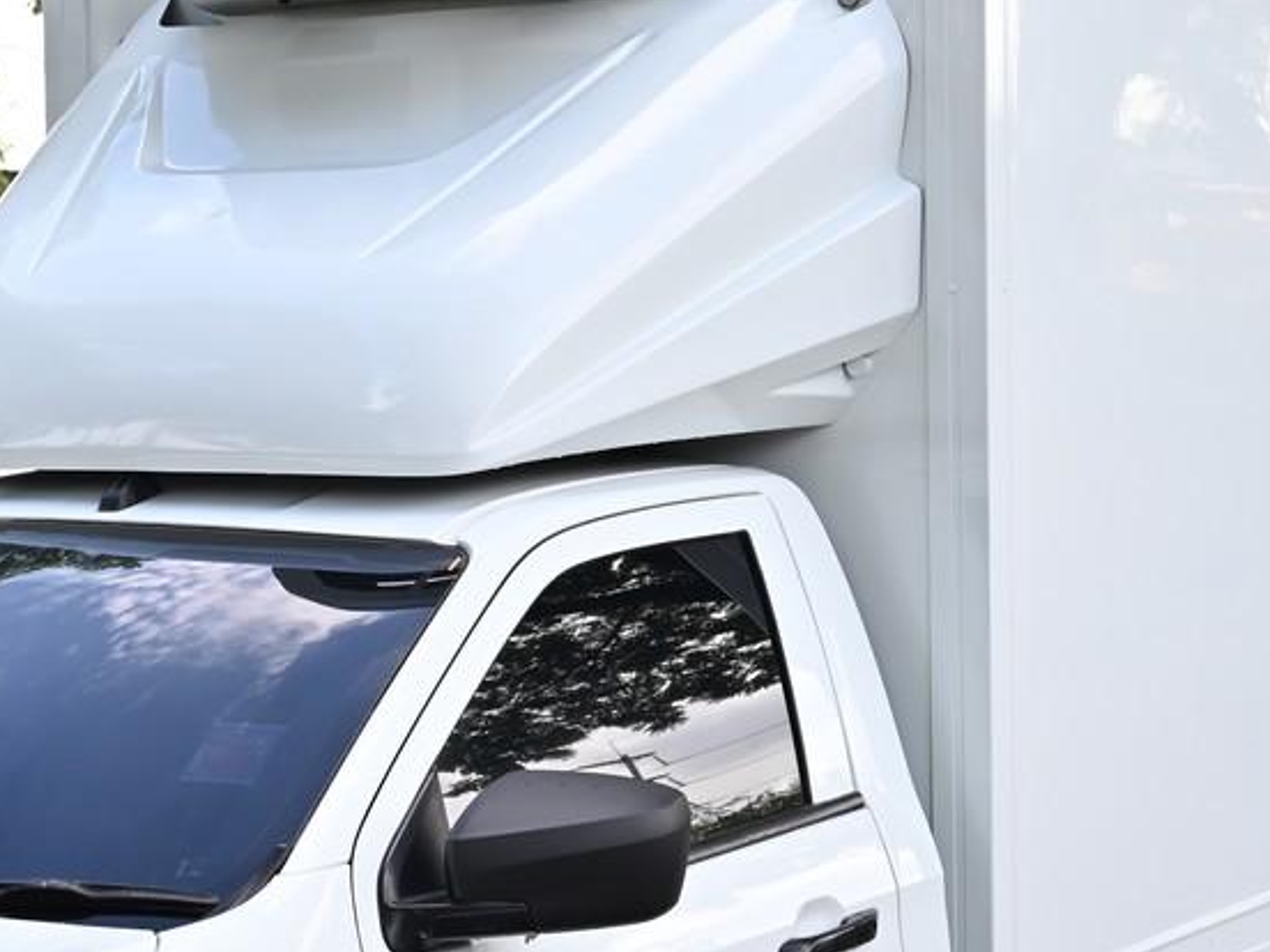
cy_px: 364
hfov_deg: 21.3
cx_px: 667
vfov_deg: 16.0
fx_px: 3375
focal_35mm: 92
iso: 200
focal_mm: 32
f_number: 6.3
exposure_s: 1/200
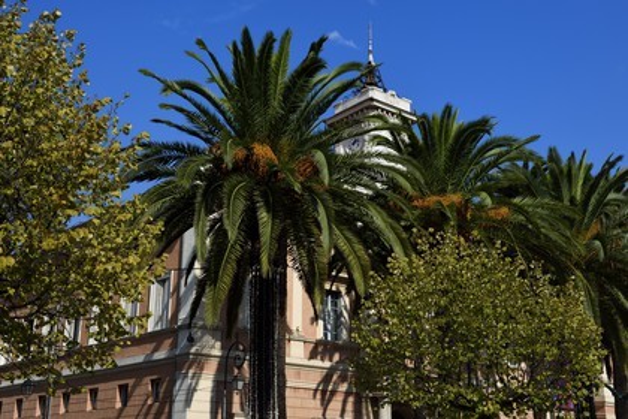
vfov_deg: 28.1
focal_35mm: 48
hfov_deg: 41.1
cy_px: 210
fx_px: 837
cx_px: 314
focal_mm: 48
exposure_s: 1/250
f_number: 16
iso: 200
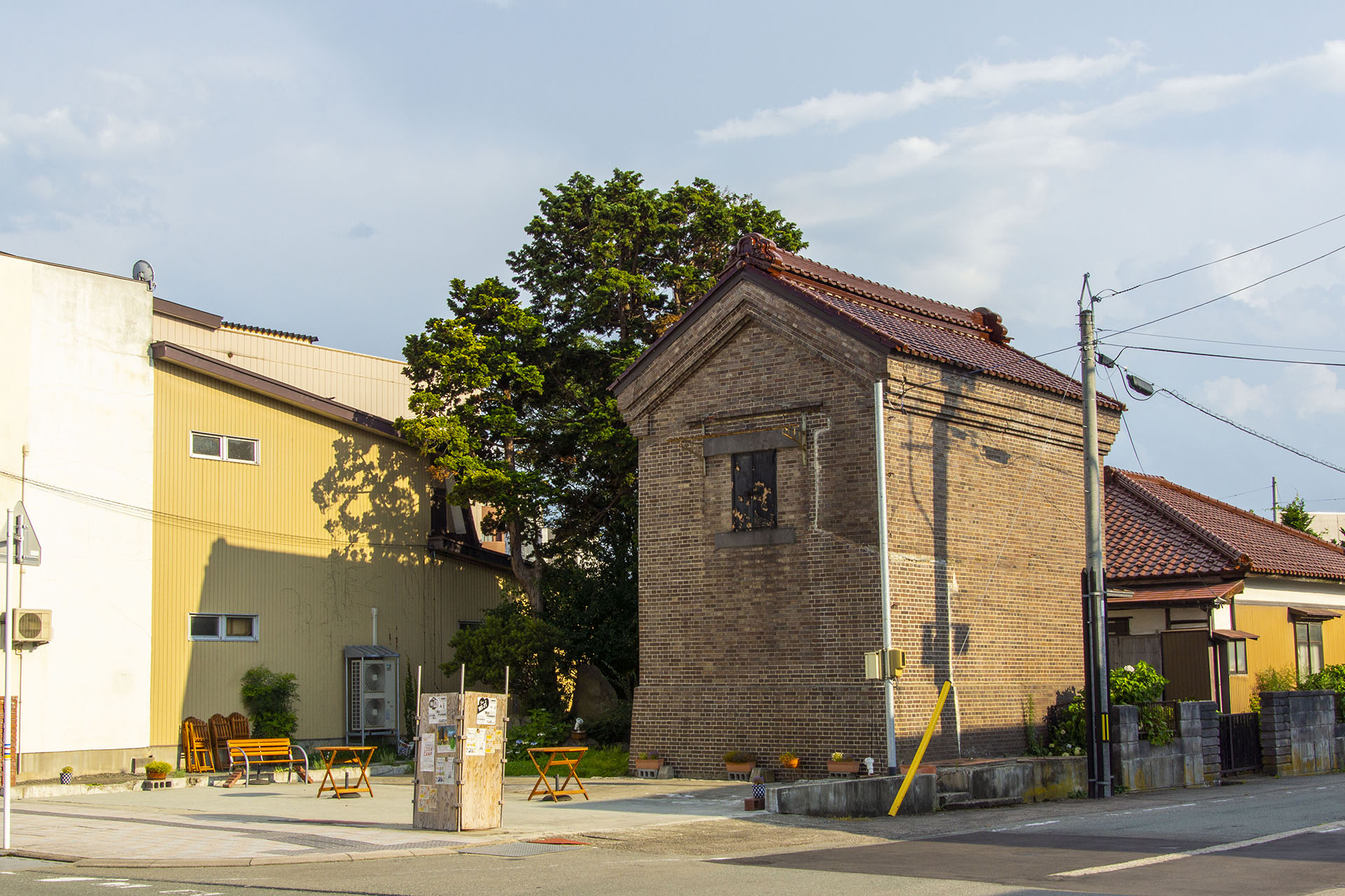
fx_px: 1457
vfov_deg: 34.2
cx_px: 672
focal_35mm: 39
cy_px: 448
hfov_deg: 49.6
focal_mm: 26
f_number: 8
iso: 100
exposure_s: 1/250
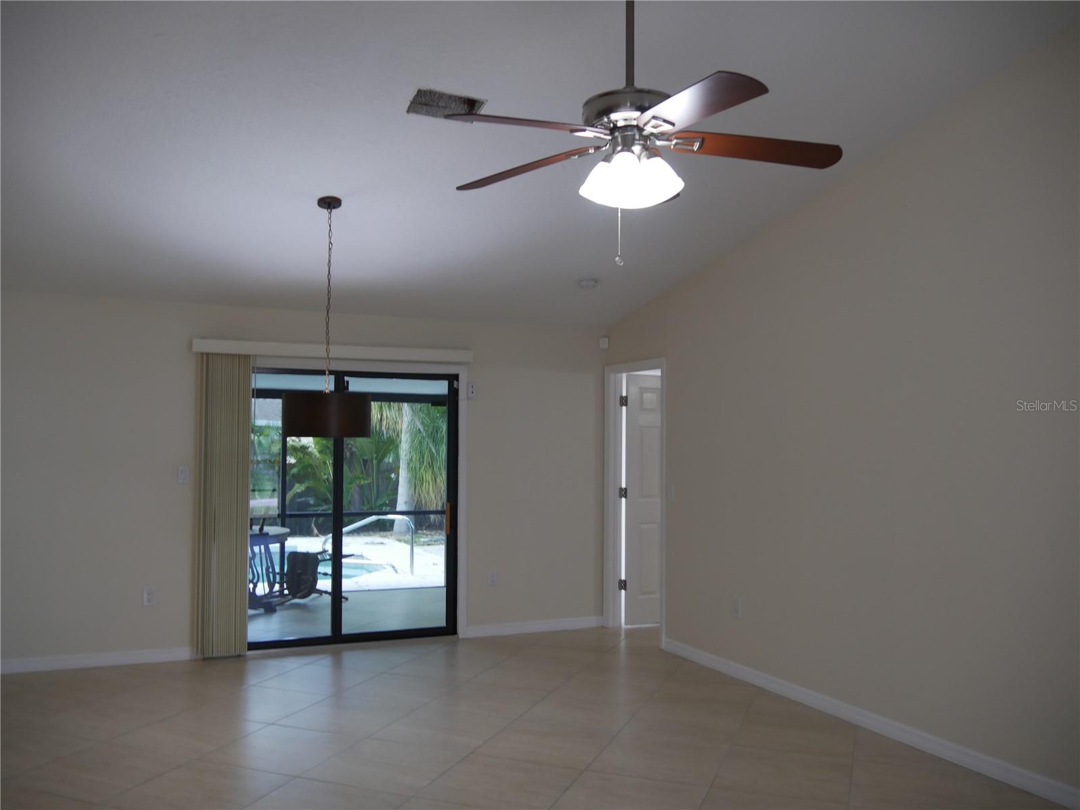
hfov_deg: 63.4
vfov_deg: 49.8
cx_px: 540
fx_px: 874
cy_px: 405
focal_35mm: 28
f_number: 3.5
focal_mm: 14
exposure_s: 1/60
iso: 400
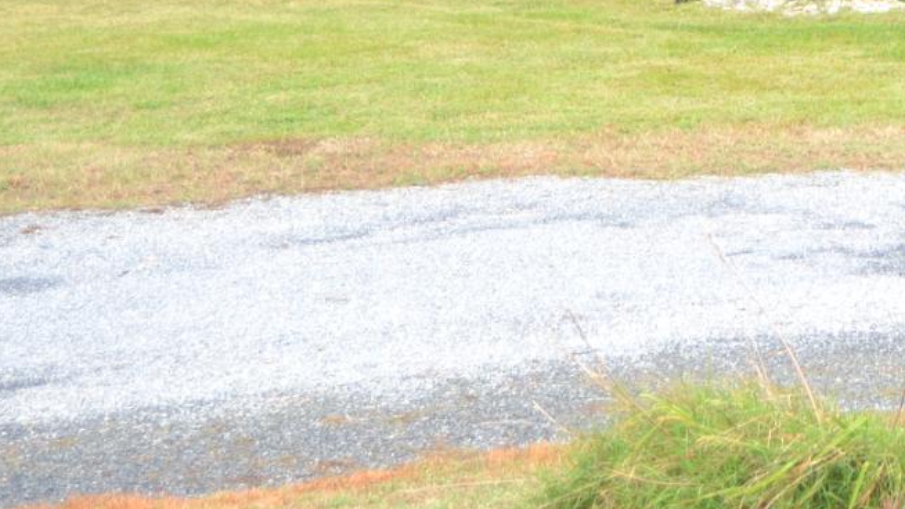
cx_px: 1034
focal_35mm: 128
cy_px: -371
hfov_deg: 16.2
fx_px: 3072
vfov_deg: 9.1
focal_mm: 26
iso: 100
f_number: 10
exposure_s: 1/200
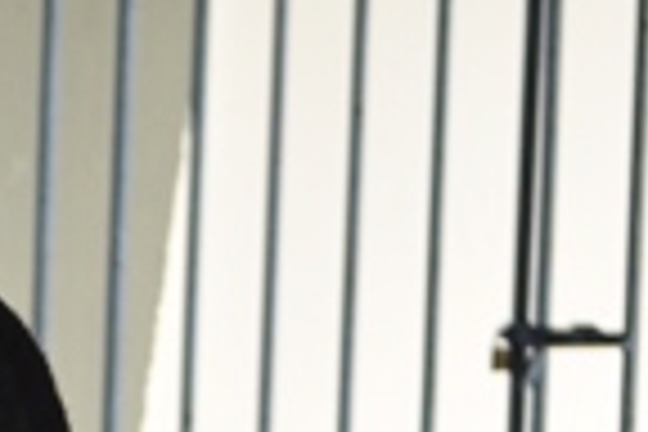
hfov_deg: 5.4
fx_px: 6803
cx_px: -432
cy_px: 1019
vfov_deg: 3.6
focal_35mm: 378
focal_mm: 52
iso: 720
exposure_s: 1/125
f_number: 5.6
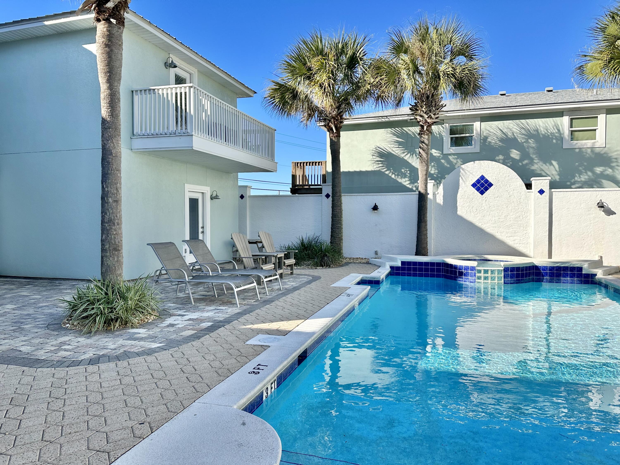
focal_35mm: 24
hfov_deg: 71.6
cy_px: 232
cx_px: 310
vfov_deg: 56.8
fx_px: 430
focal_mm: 6.86
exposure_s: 1/2732
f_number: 1.78
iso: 80
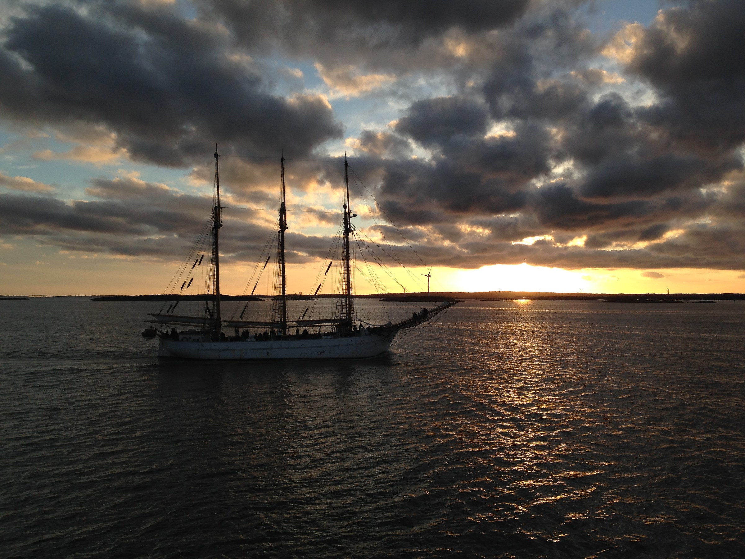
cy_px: 280
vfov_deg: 42.9
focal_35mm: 33
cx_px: 372
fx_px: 710
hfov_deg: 55.4
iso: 50
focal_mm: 4.12
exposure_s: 1/1043
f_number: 2.4
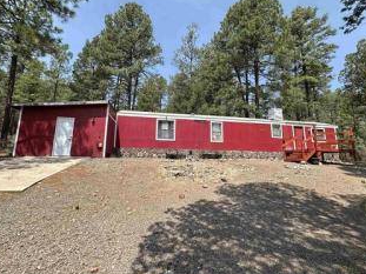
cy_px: 123
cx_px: 185
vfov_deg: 71.4
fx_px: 190
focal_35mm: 18
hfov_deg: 87.8
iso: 40
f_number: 2.2
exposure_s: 1/1416
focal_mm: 2.22
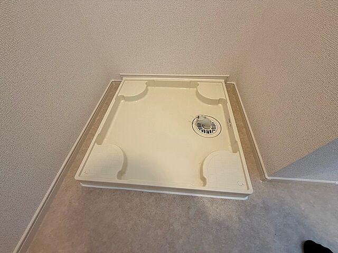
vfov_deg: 85.7
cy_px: 126
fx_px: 137
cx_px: 169
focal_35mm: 14
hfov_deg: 102.1
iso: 250
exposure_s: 1/60
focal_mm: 2.22
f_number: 2.2
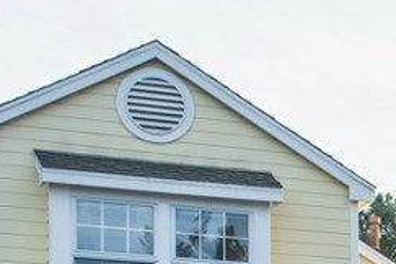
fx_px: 1573
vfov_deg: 9.3
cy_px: 407
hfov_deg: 13.1
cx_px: 683
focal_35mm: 143
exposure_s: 1/125
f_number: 5.6
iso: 100
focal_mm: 23
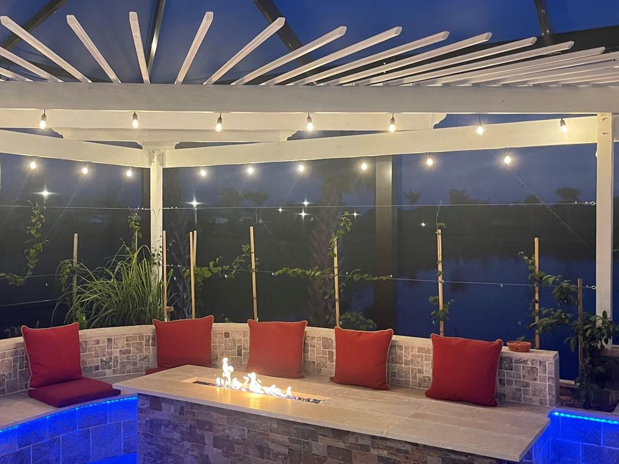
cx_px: 231
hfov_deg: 49.6
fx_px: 662
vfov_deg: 38.6
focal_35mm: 37
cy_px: 217
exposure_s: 1/40
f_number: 1.6
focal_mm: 5.1
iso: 500
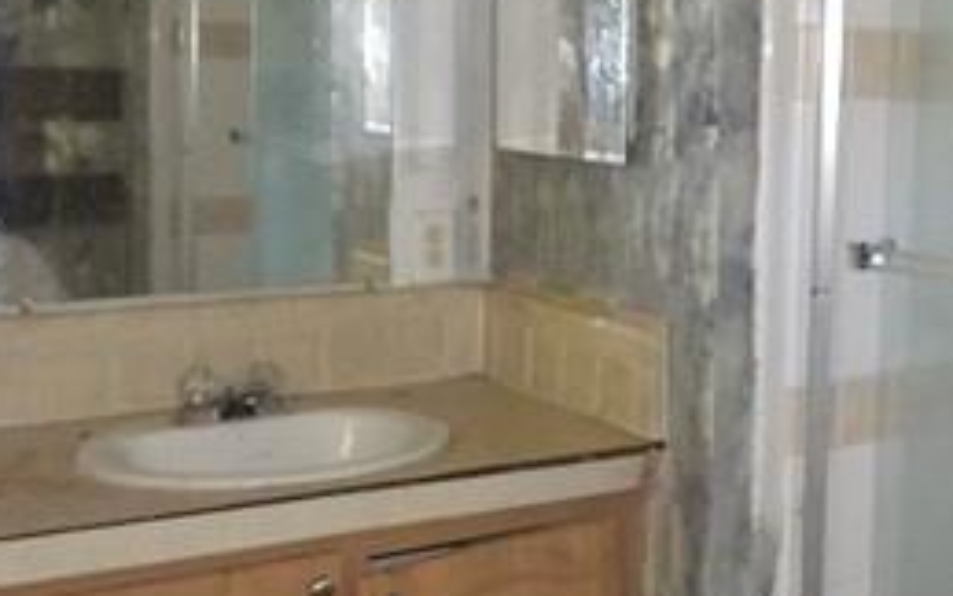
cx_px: 802
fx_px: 1429
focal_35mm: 55
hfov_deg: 35.3
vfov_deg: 23.3
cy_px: 151
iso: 800
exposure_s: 1/13
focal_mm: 4.1
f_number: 3.3
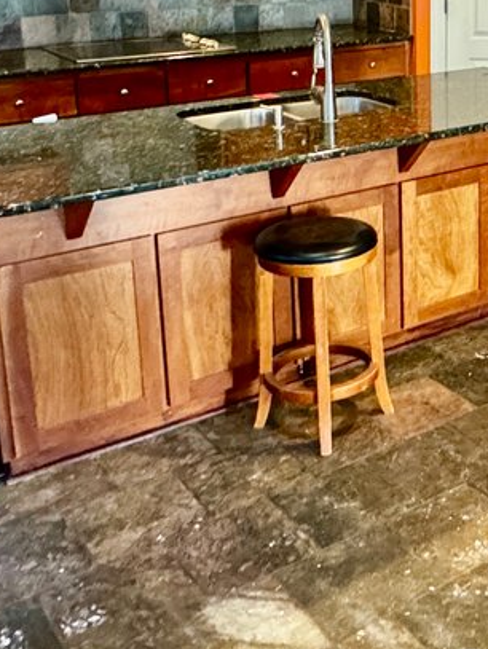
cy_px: 125
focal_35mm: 52
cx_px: 546
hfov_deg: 25.8
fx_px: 976
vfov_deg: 35.5
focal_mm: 2.22
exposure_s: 1/60
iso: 1000
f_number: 2.2
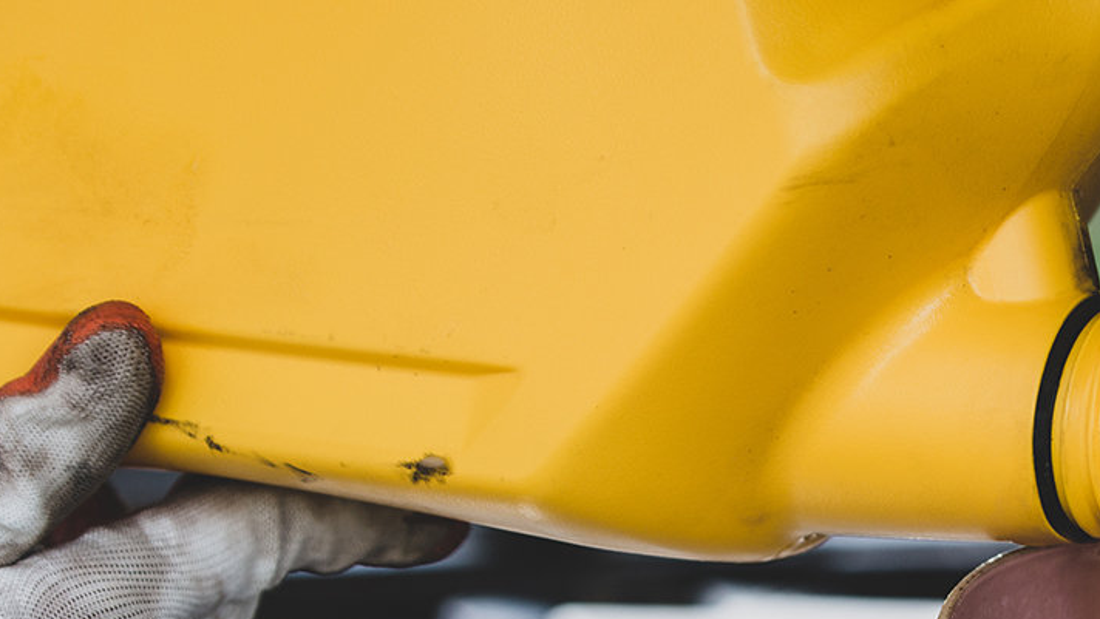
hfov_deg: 10.4
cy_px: 709
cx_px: 1117
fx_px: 6010
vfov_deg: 5.9
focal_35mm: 206
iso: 200
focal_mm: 70
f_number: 2.8
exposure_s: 1/160
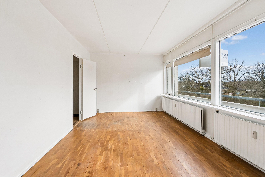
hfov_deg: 93.3
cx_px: 132
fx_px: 125
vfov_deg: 70.4
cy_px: 88
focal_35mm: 17
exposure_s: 1/100
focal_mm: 17
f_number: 13
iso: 400
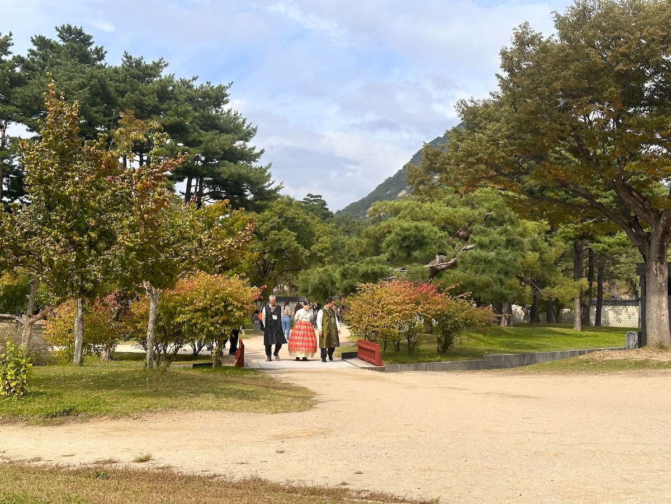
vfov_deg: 30.3
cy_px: 252
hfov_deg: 39.7
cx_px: 336
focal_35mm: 48
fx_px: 930
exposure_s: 1/3257
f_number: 1.78
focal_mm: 6.86
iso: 64
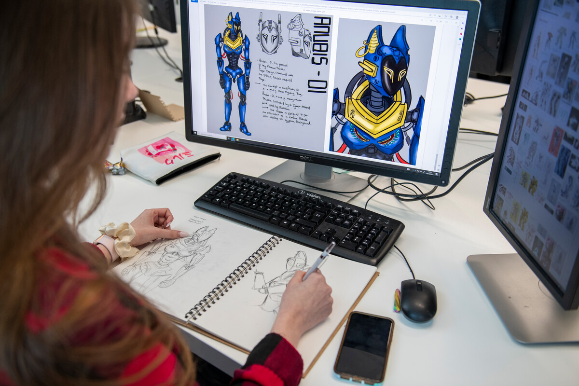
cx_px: 290
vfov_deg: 37.9
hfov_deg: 54.4
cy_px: 193
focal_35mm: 35
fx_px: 563
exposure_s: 1/125
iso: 800
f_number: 3.5
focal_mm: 35
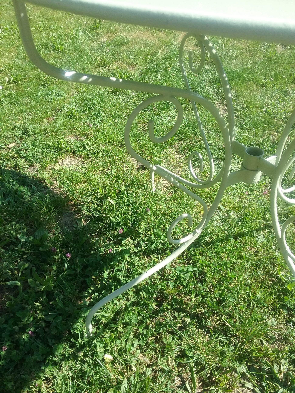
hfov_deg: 45.4
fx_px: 352
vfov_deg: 58.4
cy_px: 196
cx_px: 148
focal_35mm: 31
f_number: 2.2
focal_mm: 3.3
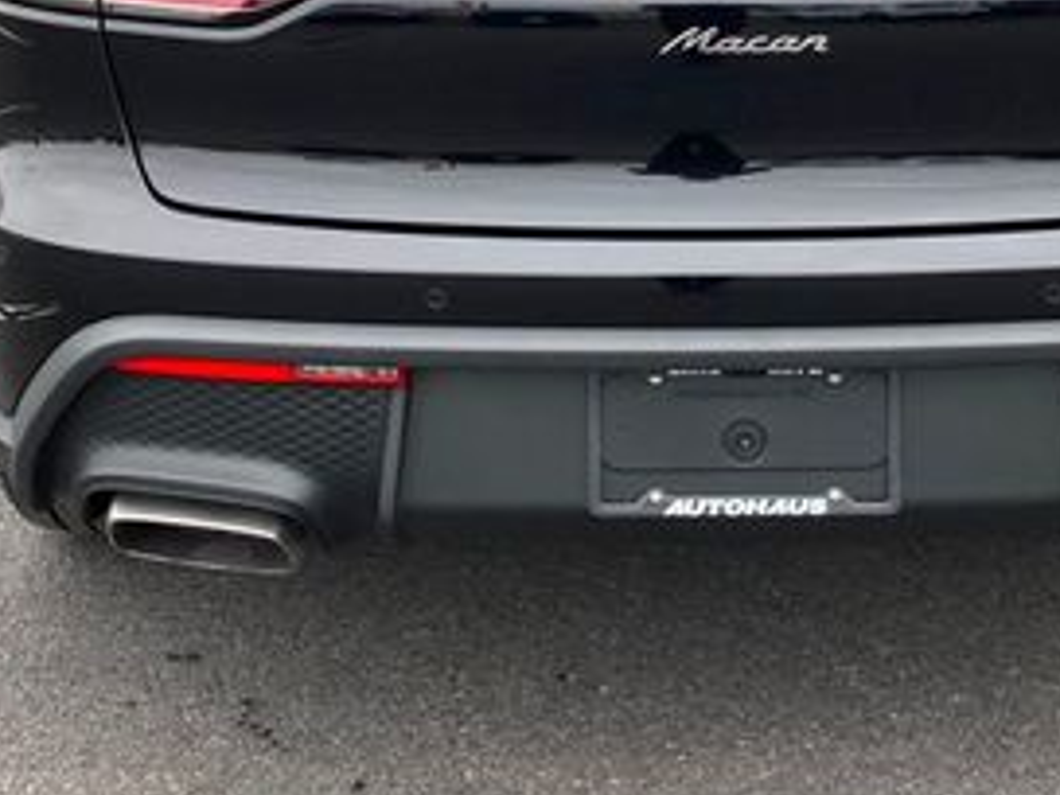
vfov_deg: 21.6
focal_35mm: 66
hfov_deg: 29.2
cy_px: 31
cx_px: 709
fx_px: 2021
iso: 25
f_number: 1.8
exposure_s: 1/121
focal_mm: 3.99
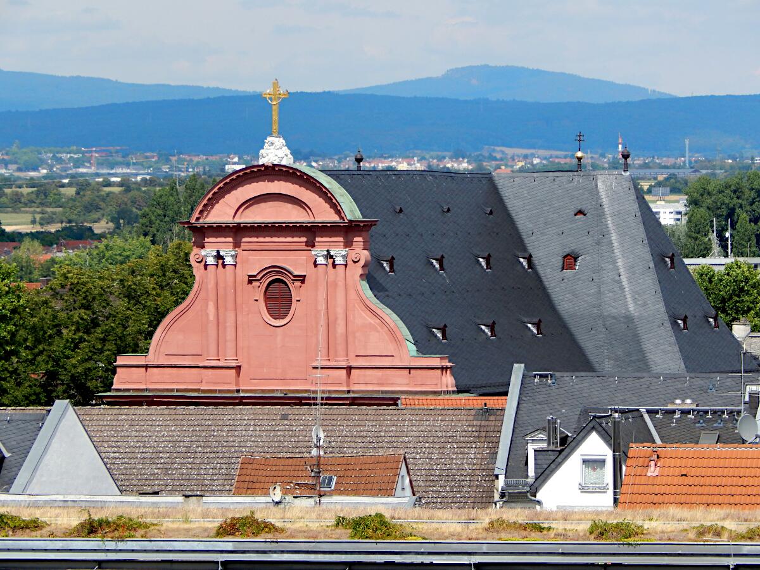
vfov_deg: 5.3
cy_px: 285
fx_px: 6191
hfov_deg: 7.0
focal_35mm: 282
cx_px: 380
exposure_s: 1/640
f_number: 5.7
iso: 125
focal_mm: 50.1
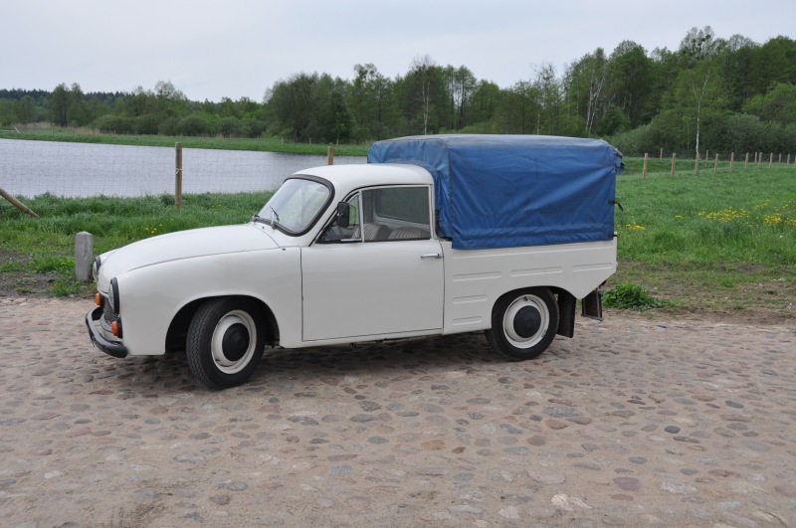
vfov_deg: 36.8
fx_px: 795
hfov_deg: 53.2
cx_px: 398
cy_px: 264
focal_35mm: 36
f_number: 6.3
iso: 400
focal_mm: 24
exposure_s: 1/1600
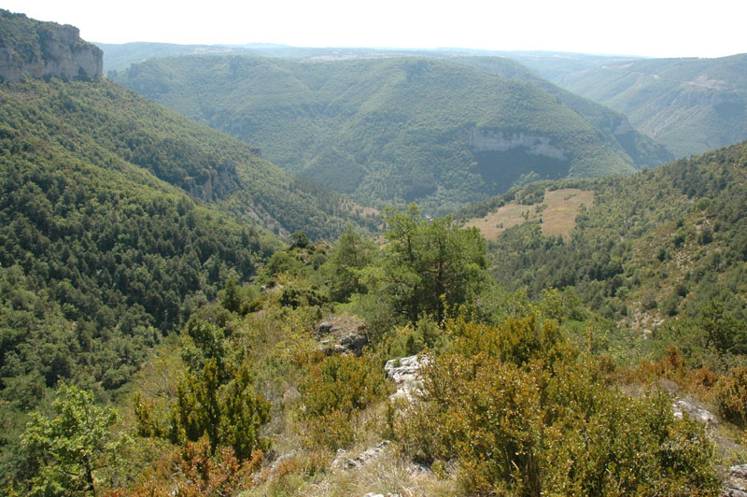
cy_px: 248
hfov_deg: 67.4
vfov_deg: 47.9
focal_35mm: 27
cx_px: 374
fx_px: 560
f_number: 10
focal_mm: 18
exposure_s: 1/100
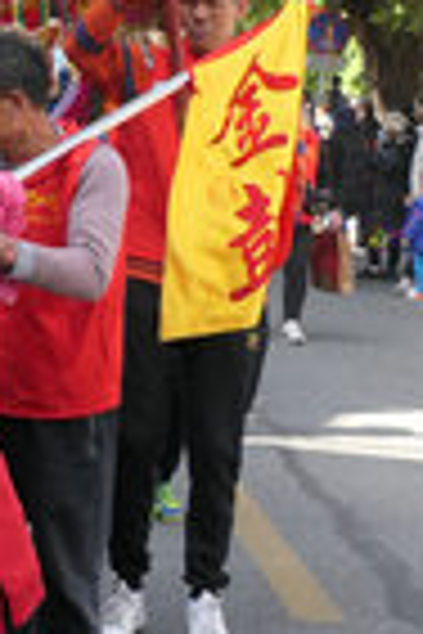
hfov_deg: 9.1
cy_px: 193
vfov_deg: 14.6
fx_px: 2467
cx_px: -450
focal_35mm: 140
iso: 125
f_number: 3.2
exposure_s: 1/160
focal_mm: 11.9
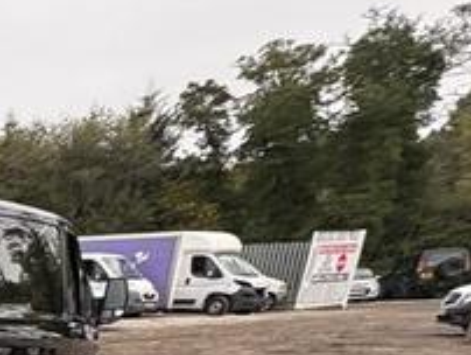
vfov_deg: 19.4
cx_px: -380
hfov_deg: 21.0
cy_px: 591
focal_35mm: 62
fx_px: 845
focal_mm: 2.22
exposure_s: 1/104
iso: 40
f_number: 2.2
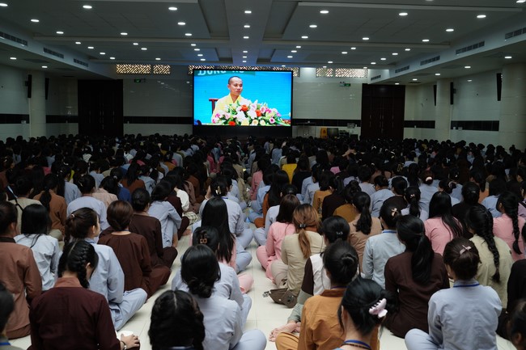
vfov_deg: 38.9
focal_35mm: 34
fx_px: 497
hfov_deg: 55.8
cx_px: 263
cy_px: 175
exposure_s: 1/160
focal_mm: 34
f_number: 5
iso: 1250
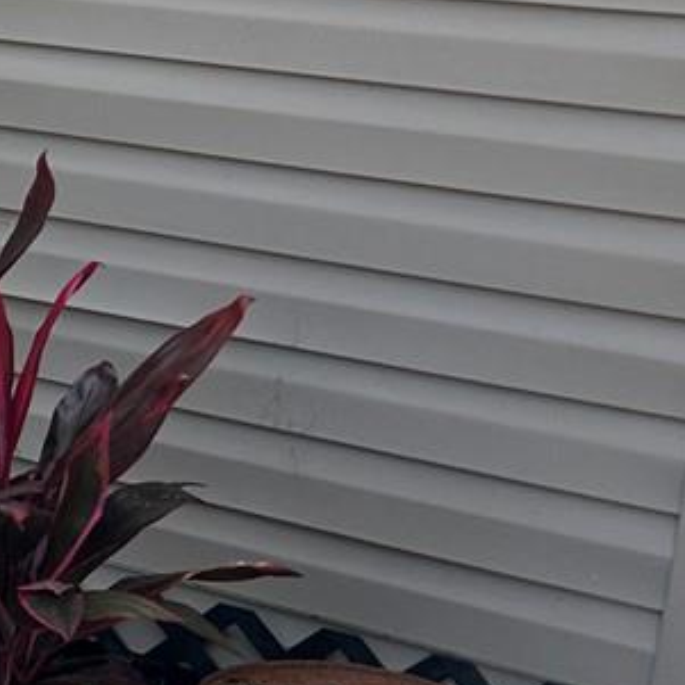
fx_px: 2731
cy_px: 407
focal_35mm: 122
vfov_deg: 14.3
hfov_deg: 12.1
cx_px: -837
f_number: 1.5
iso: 50
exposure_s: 1/461
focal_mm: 5.7
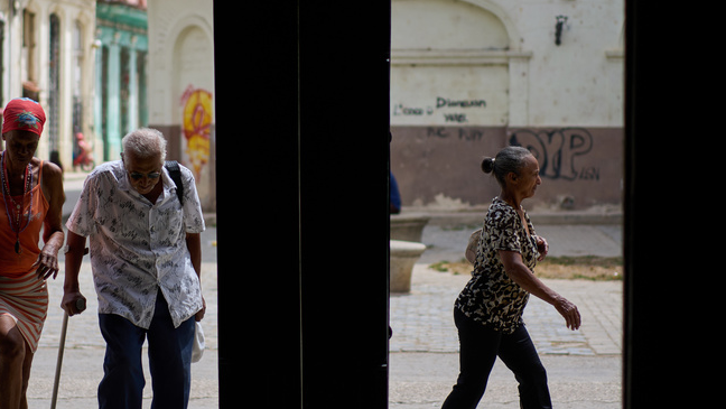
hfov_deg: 23.3
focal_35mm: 91
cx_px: 263
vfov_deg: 13.3
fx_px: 1752
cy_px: 130
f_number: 1.8
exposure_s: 1/3200
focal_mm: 55
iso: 100
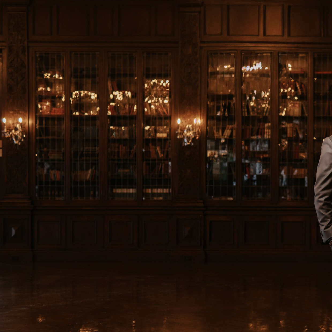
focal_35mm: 88
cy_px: 190
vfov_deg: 19.7
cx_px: 322
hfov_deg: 19.2
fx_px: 955
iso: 640
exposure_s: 1/200
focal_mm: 50
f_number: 2.2
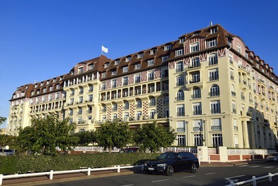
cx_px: 139
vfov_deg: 38.9
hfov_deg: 55.8
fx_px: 263
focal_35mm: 34
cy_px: 93
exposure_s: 1/320
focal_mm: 34
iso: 200
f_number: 9
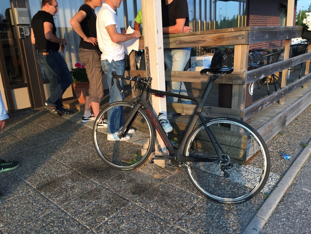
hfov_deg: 61.7
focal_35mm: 29
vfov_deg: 48.2
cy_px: 117
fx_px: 261
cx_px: 156
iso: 32
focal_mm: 4.15
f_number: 2.2
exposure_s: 1/213
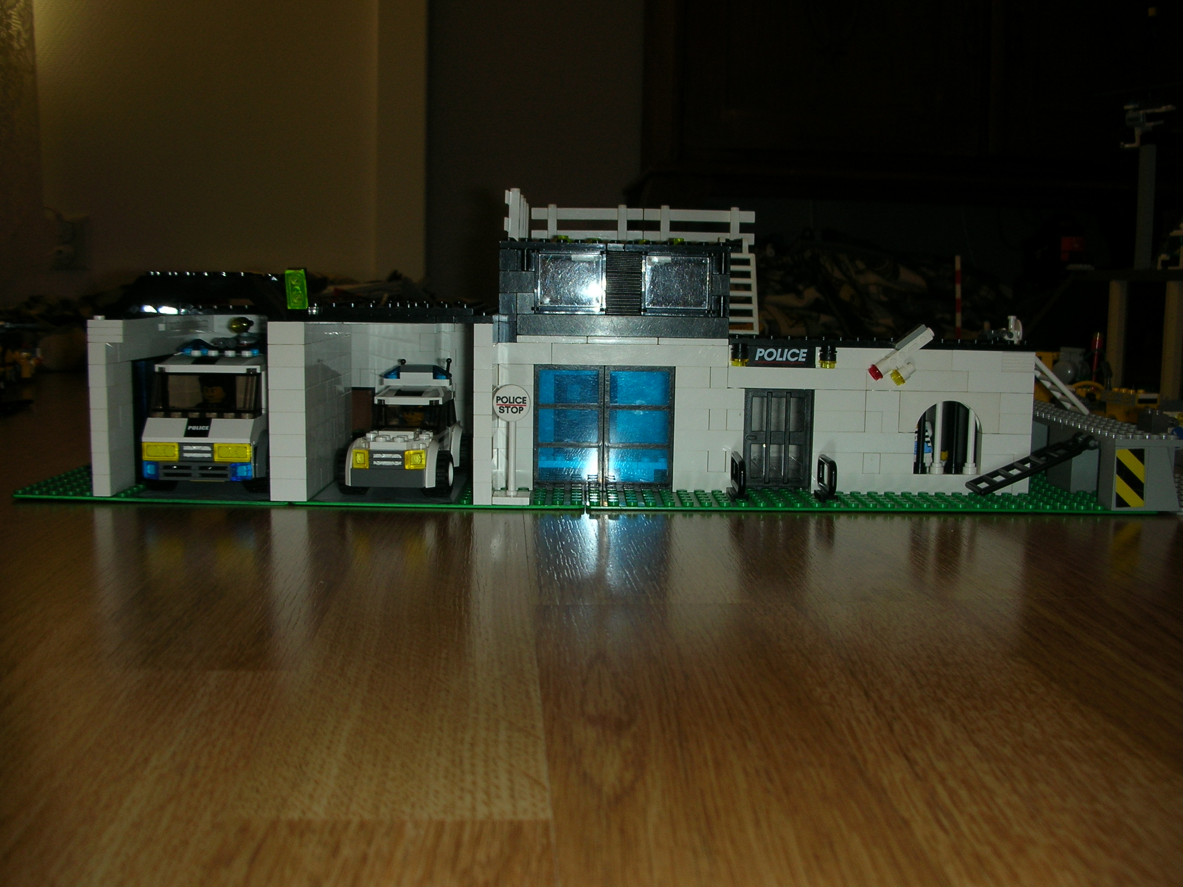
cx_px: 592
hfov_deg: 52.6
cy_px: 444
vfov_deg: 40.7
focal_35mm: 35
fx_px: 1196
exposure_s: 1/60.1
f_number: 3
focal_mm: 5.8
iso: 50
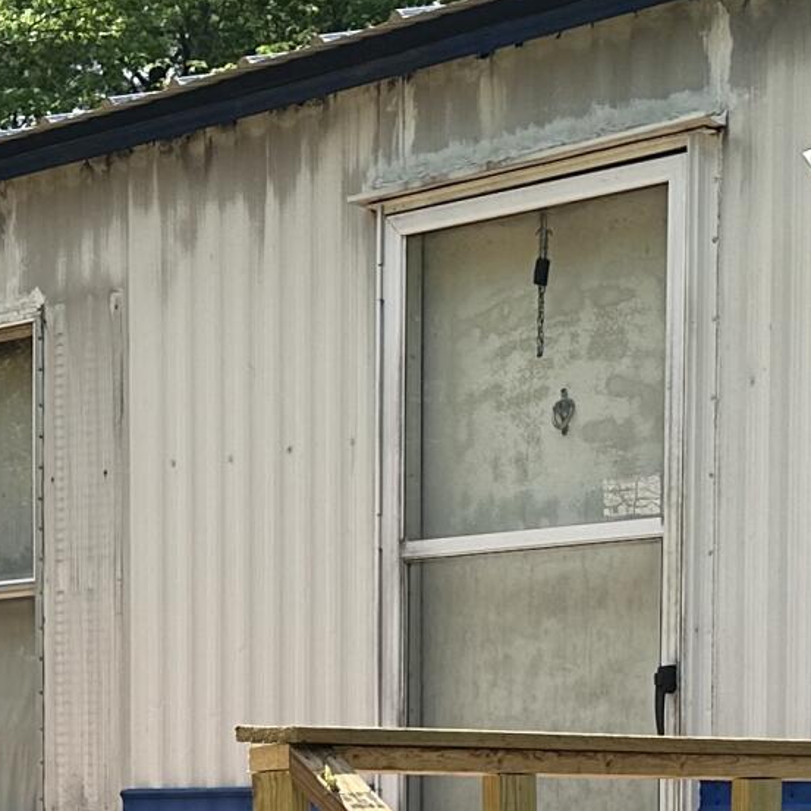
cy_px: 892
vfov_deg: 14.8
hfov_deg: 15.0
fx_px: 3048
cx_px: 72
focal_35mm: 115
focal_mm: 6.86
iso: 80
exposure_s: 1/3717
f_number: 1.78
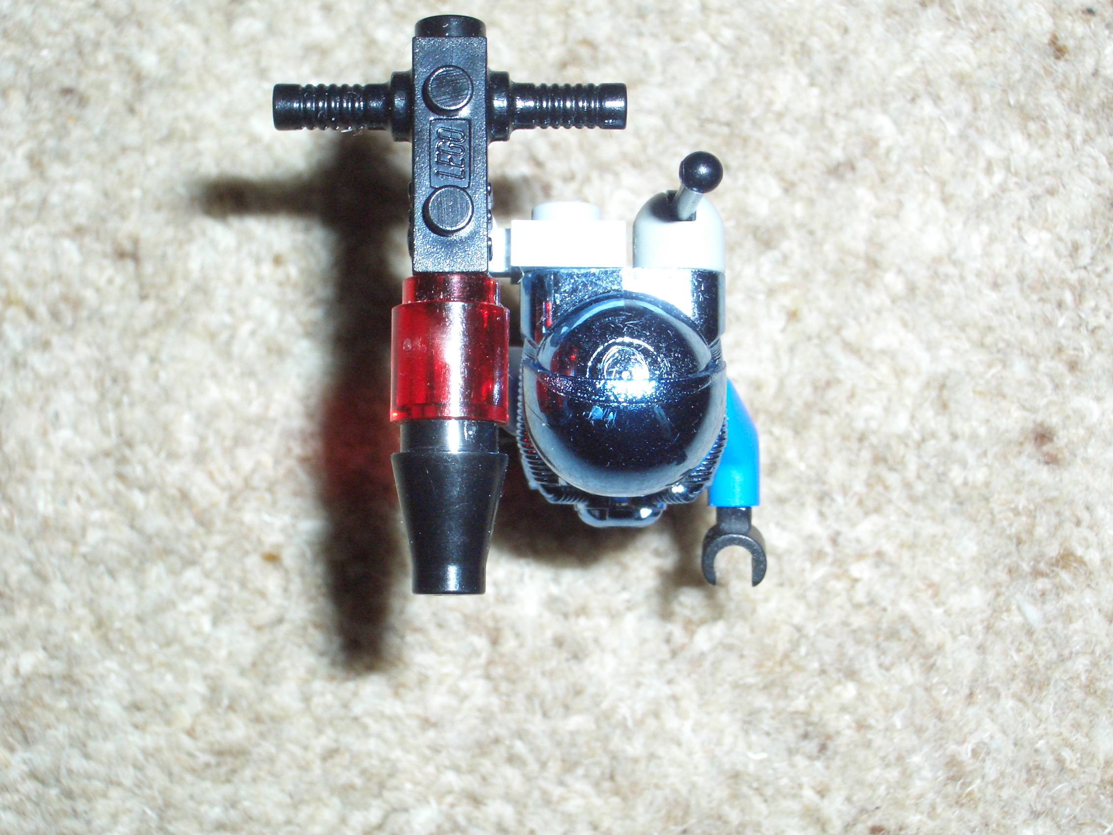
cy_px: 421
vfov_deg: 23.3
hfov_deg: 30.7
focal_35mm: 63
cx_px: 550
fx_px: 2026
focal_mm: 10.2
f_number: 5.6
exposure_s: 1/60
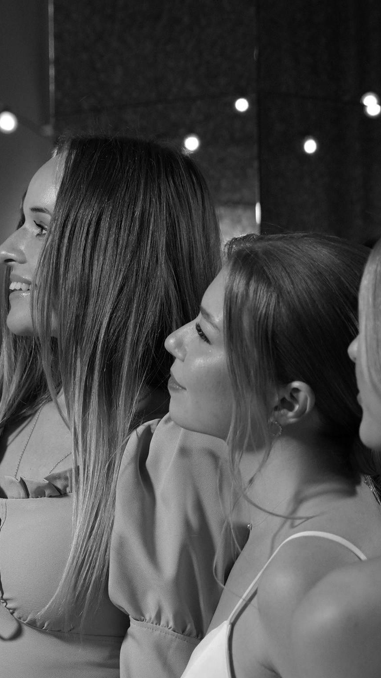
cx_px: 94
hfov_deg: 10.7
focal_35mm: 113
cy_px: 379
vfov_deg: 18.9
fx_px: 2030
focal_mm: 43
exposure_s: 1/400
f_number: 2.8
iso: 1000
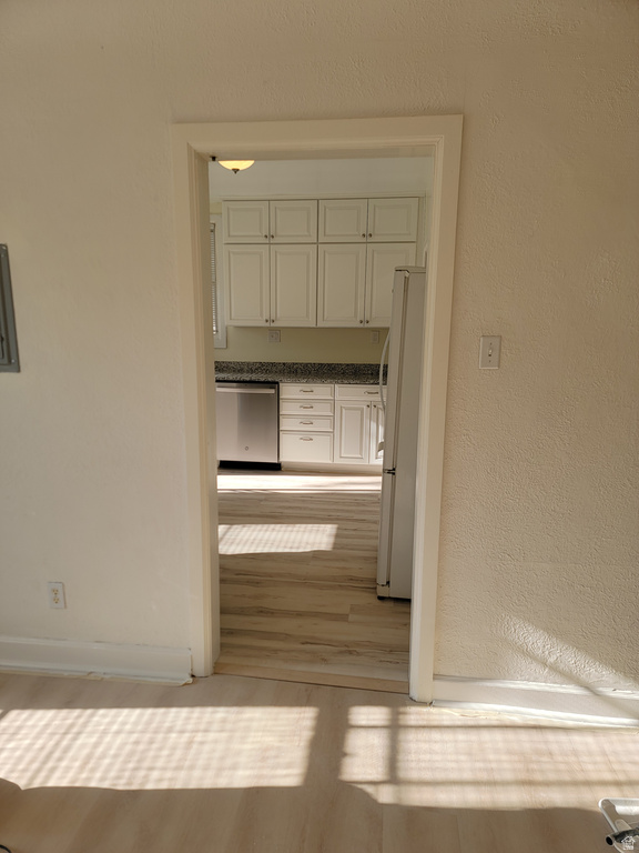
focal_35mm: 24
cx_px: 320
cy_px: 426
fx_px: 591
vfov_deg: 71.6
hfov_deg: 56.8
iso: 16
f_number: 1.8
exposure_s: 1/299
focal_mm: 6.7
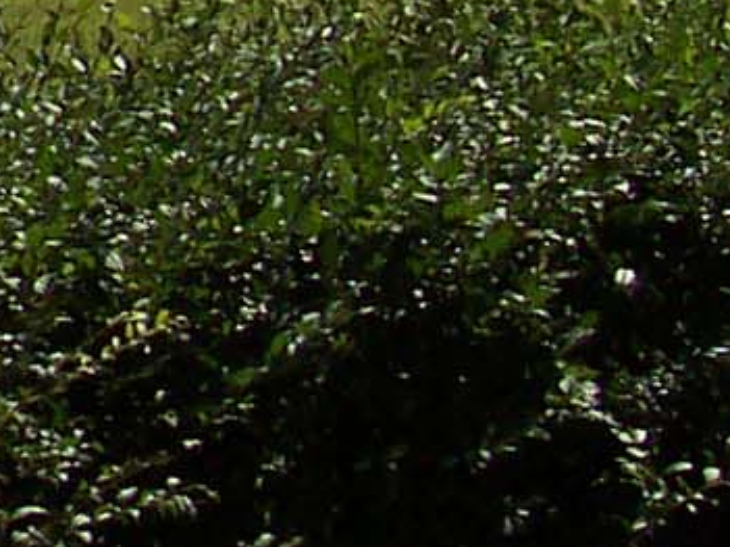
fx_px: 4511
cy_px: -632
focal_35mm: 214
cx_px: -1127
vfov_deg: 6.7
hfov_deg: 8.3
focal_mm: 5.6
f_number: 5.6
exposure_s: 1/750
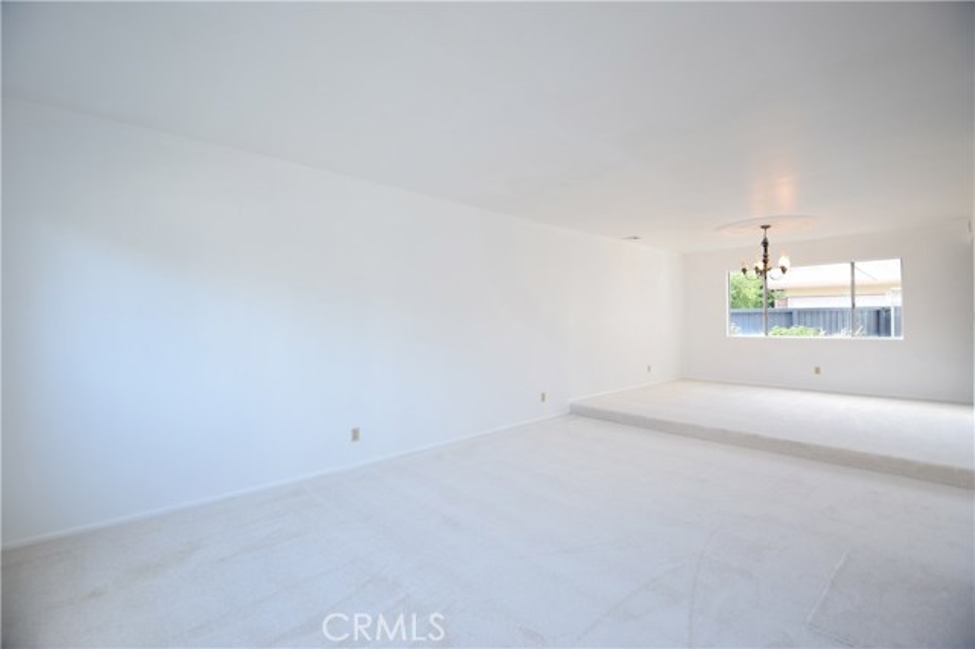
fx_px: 406
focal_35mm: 15
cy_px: 324
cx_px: 488
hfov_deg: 100.4
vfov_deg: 77.3
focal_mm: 10
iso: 200
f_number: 3.5
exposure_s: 1/50
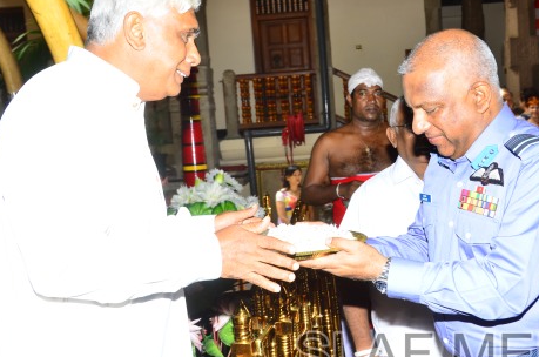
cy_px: 185
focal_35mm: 51
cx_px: 326
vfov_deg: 26.4
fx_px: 762
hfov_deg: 38.8
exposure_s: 1/100
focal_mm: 26
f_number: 5.6
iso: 320
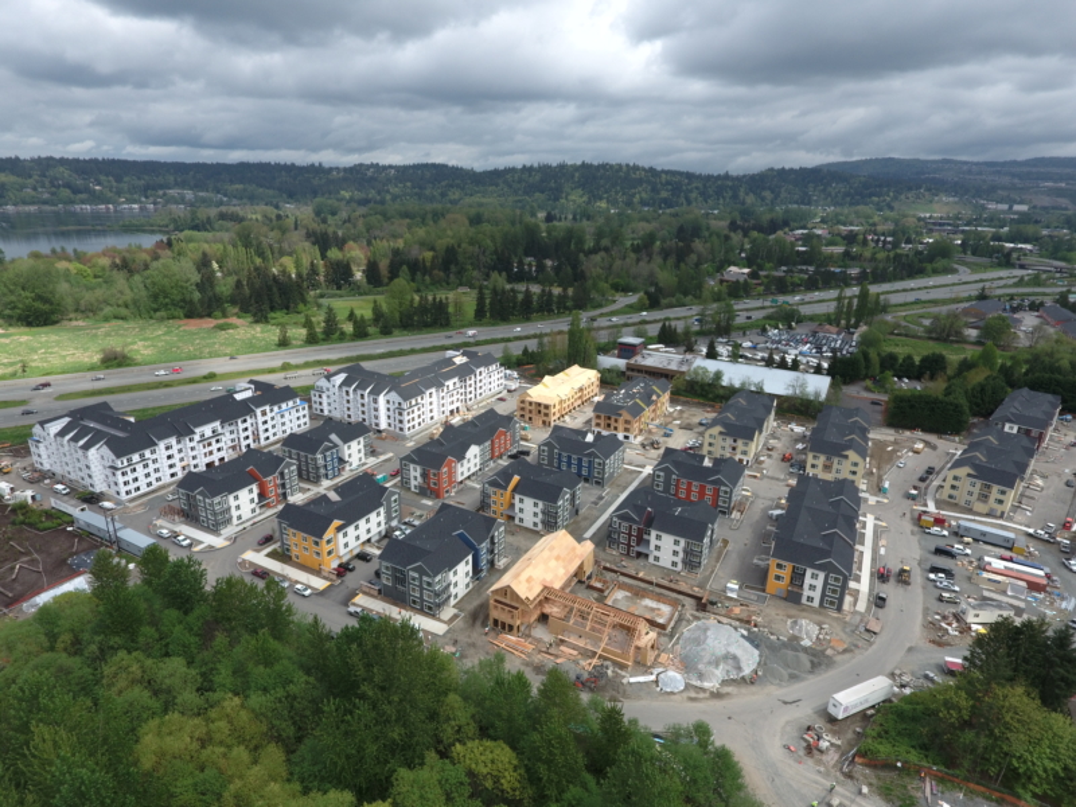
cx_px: 538
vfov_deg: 66.0
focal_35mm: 20
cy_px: 404
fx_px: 622
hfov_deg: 81.7
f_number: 2.8
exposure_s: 1/866
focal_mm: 3.61
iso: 100
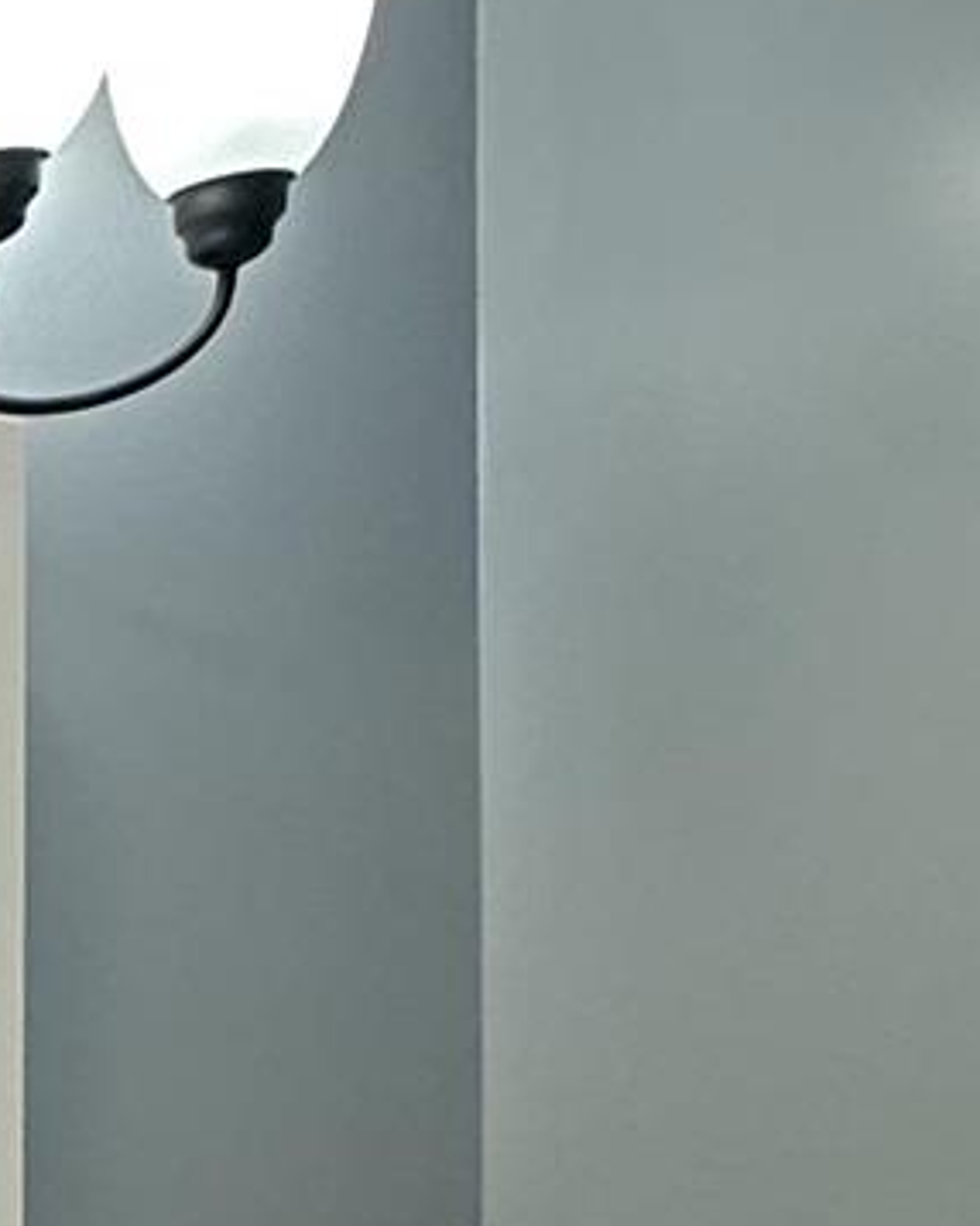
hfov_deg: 12.4
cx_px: -1583
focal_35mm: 88
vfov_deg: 19.0
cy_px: 1870
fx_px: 3193
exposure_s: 1/120
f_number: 2.2
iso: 200
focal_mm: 2.22
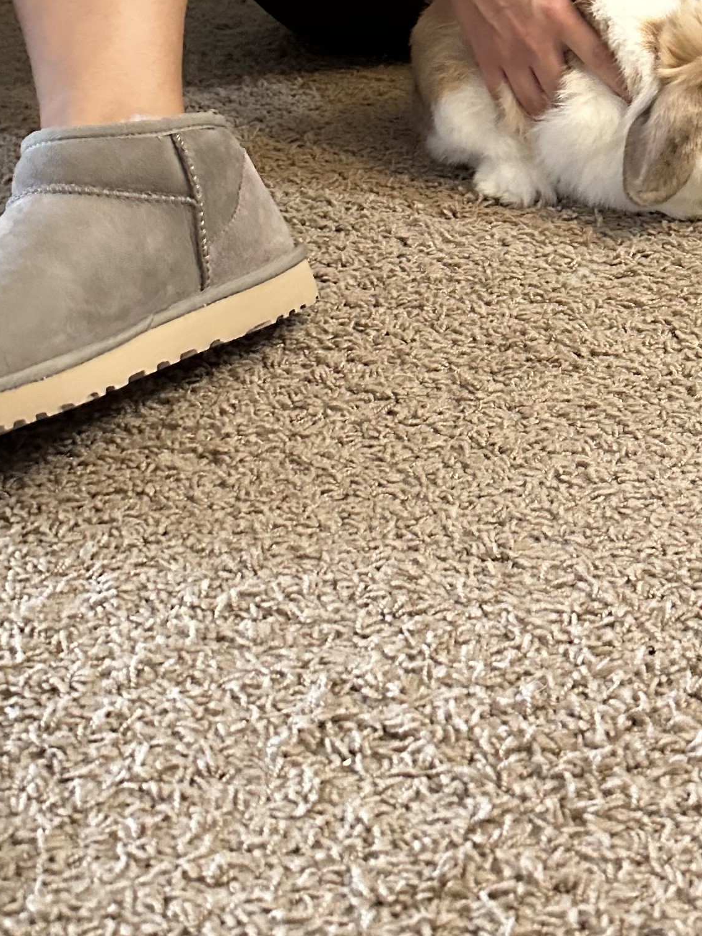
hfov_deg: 22.7
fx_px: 1731
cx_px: 542
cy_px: 35
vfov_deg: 28.7
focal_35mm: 64
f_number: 1.78
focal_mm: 6.86
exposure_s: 1/60
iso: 640
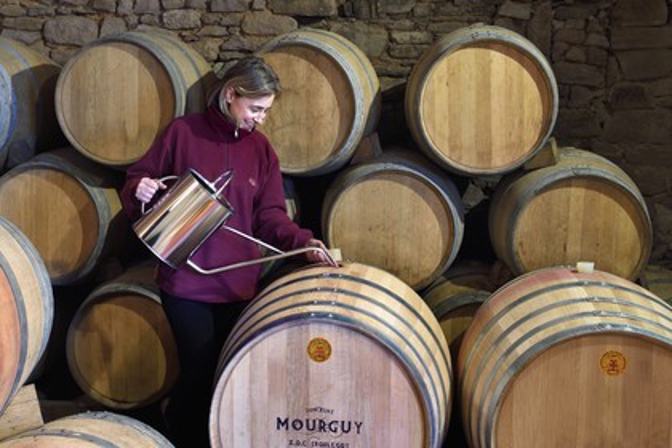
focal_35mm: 45
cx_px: 336
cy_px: 224
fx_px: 840
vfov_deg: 29.9
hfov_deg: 43.6
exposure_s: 1/15
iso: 1600
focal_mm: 45
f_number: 6.3
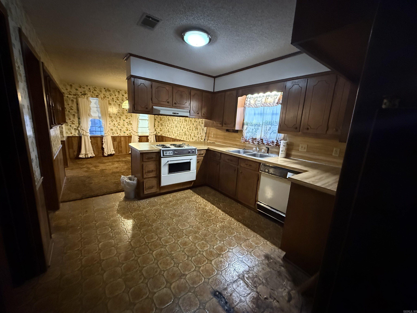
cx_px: 208
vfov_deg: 85.7
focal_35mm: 14
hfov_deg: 102.1
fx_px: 169
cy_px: 156
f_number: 2.2
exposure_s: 1/60
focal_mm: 2.22
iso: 1250
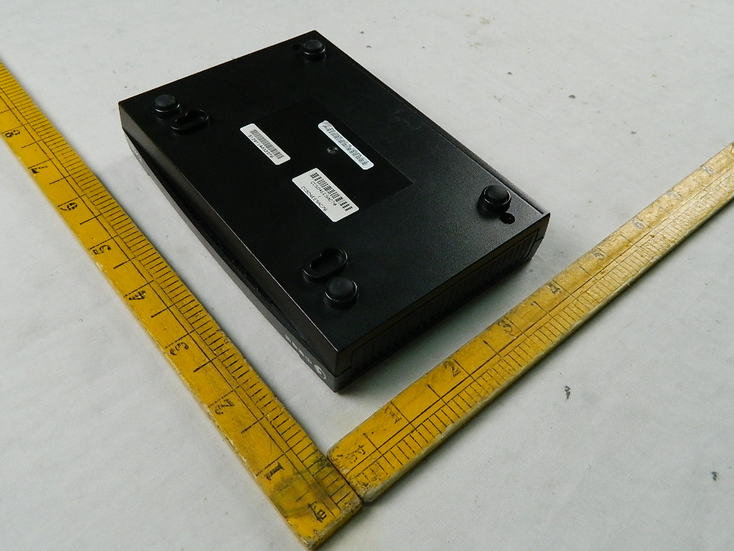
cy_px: 276
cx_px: 362
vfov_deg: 49.8
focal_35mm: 28
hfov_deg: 63.4
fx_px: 594
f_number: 3.1
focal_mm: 4.5
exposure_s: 1/250
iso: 400
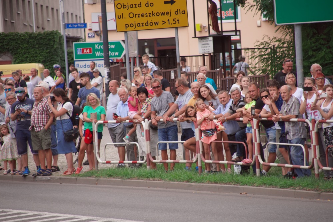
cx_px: 166
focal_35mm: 300
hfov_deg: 6.9
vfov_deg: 4.6
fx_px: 2775
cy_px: 111
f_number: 7.1
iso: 400
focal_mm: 200
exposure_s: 1/320
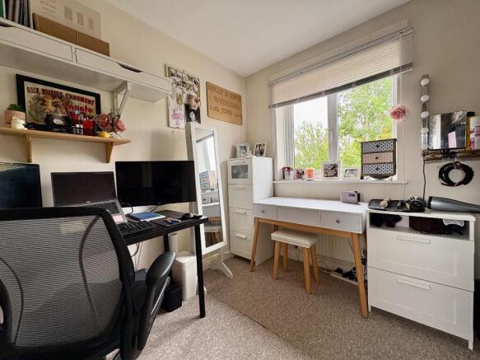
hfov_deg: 102.1
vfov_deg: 85.7
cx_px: 240
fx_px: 194
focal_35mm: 14
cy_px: 180
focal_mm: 2.22
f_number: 2.2
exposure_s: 1/60
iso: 250
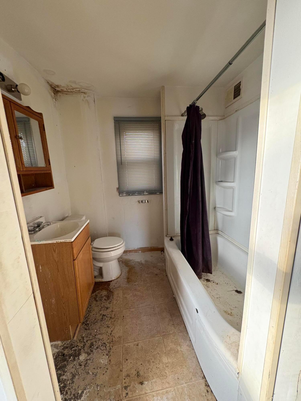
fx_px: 162
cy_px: 200
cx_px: 150
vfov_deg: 102.1
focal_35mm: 14
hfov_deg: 85.7
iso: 500
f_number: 2.2
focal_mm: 2.22
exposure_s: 1/60
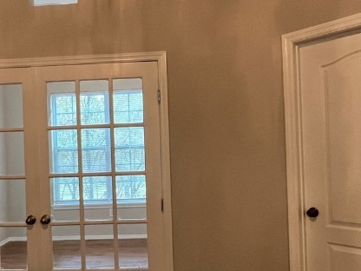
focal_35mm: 32
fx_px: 334
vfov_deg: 44.1
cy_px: 154
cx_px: 142
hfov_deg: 56.3
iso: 250
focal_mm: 1.57
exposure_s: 1/60
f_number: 1.8
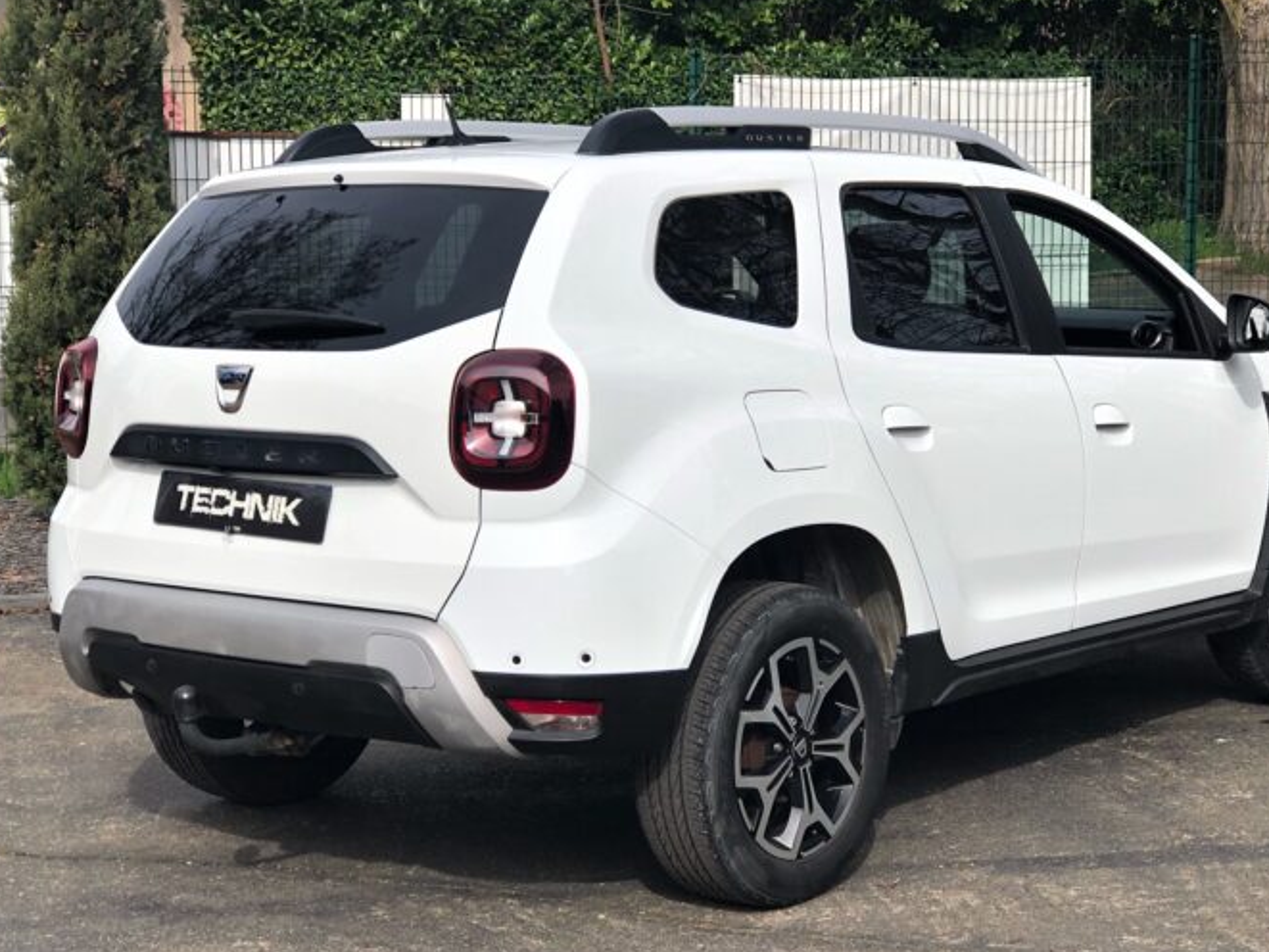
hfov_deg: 28.1
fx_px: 2530
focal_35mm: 69
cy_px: 491
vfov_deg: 21.3
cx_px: 712
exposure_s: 1/842
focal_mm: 6.6
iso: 20
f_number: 2.8
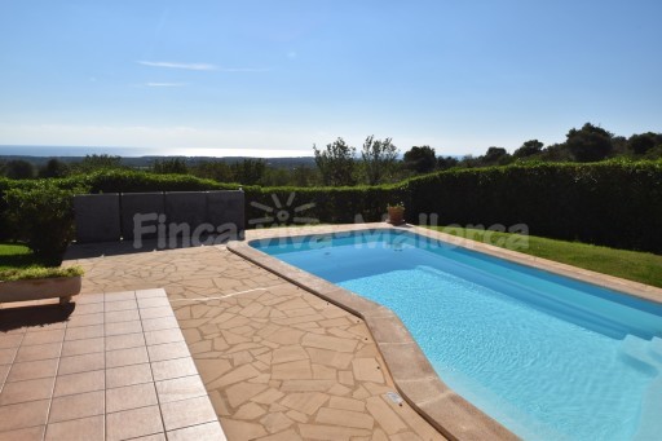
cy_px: 220
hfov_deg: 73.8
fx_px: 441
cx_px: 331
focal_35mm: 24
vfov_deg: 53.1
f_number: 14
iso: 100
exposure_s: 1/200
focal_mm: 16
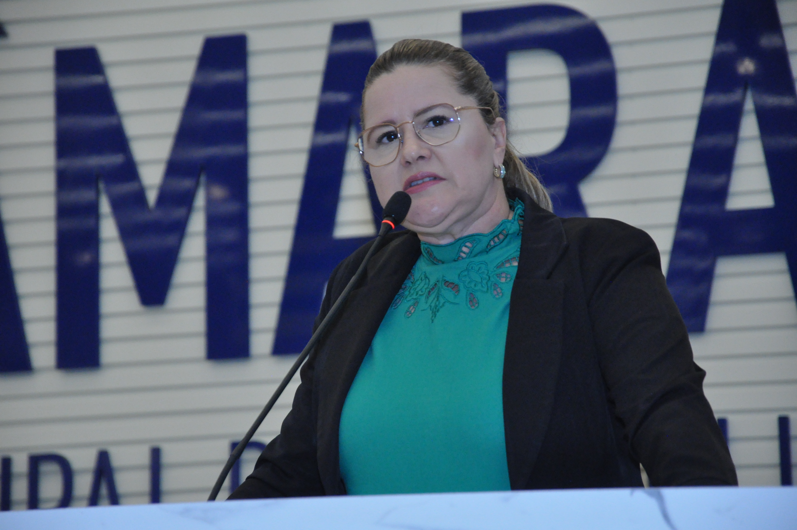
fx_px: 3483
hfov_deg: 13.1
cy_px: 265
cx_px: 398
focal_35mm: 158
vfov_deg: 8.7
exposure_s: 1/125
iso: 2500
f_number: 5.6
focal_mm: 105
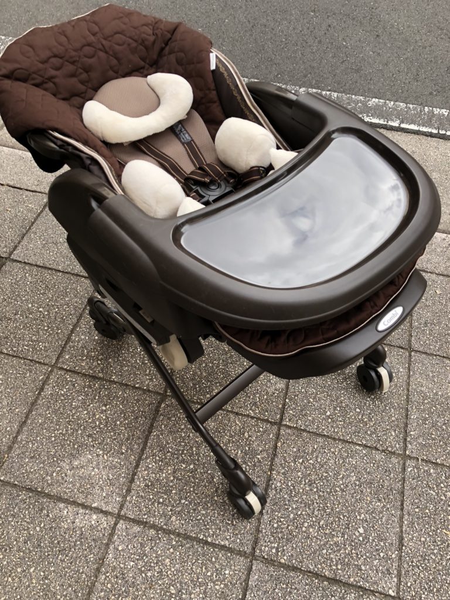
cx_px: 225
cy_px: 300
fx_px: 485
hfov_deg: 49.7
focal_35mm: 28
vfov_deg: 63.4
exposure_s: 1/231
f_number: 1.8
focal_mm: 3.99
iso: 20
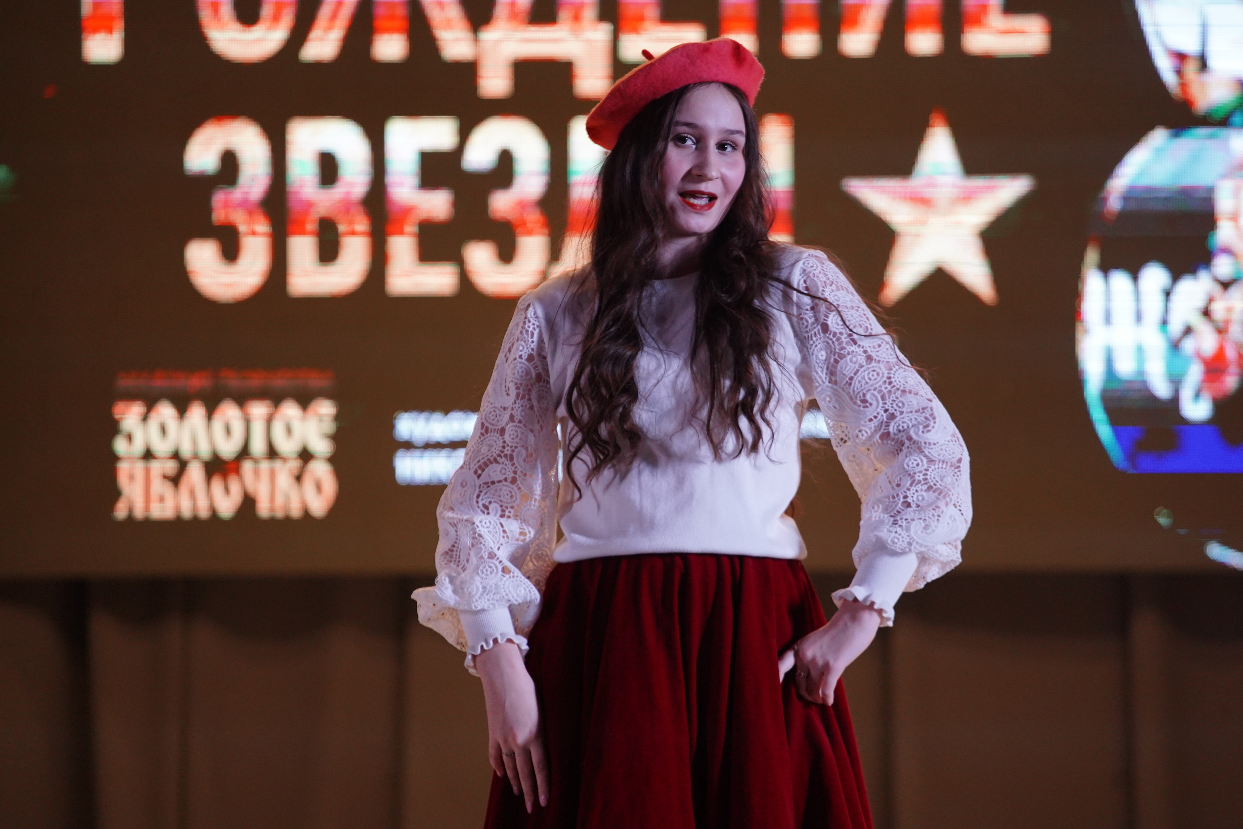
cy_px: 414
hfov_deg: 10.3
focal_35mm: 200
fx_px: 6905
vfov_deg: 6.9
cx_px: 622
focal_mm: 200
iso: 3200
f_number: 4
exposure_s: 1/500
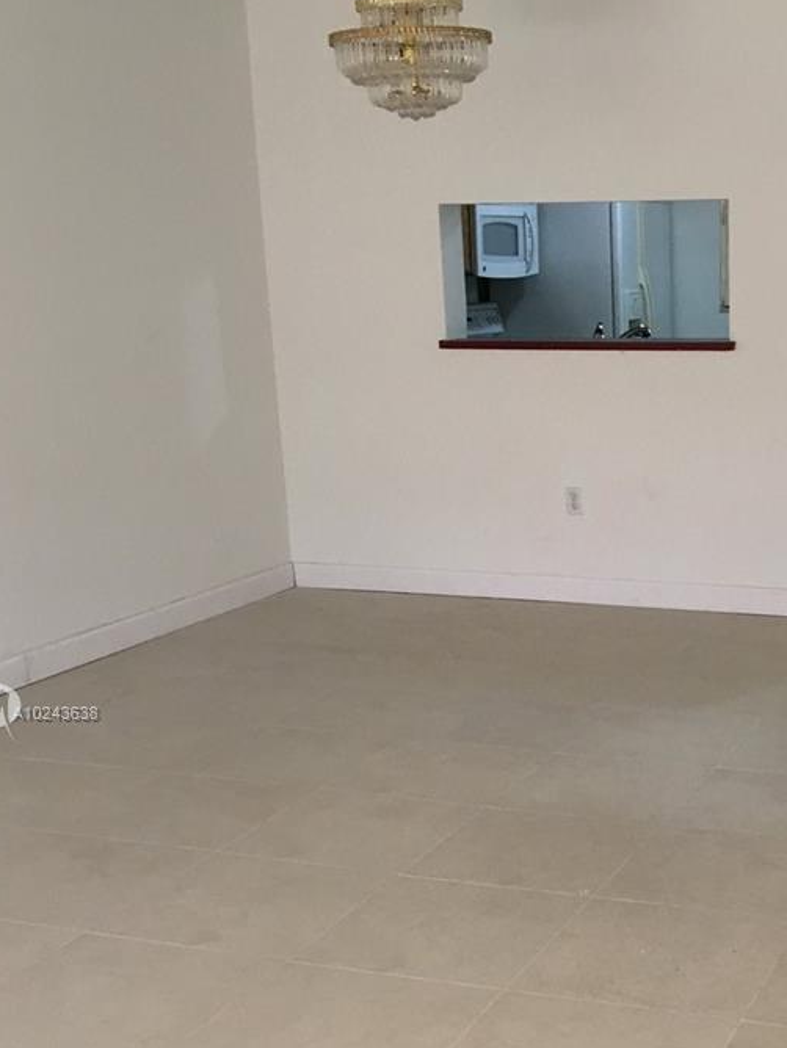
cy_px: 714
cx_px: 665
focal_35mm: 52
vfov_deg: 36.4
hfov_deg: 27.3
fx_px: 1576
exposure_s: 1/30
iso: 80
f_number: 2.2
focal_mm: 4.15
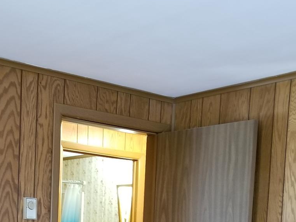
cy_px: 287
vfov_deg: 19.4
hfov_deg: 27.6
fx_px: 599
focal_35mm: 70
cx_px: 103
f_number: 1.7
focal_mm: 4.25
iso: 250
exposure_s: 1/12
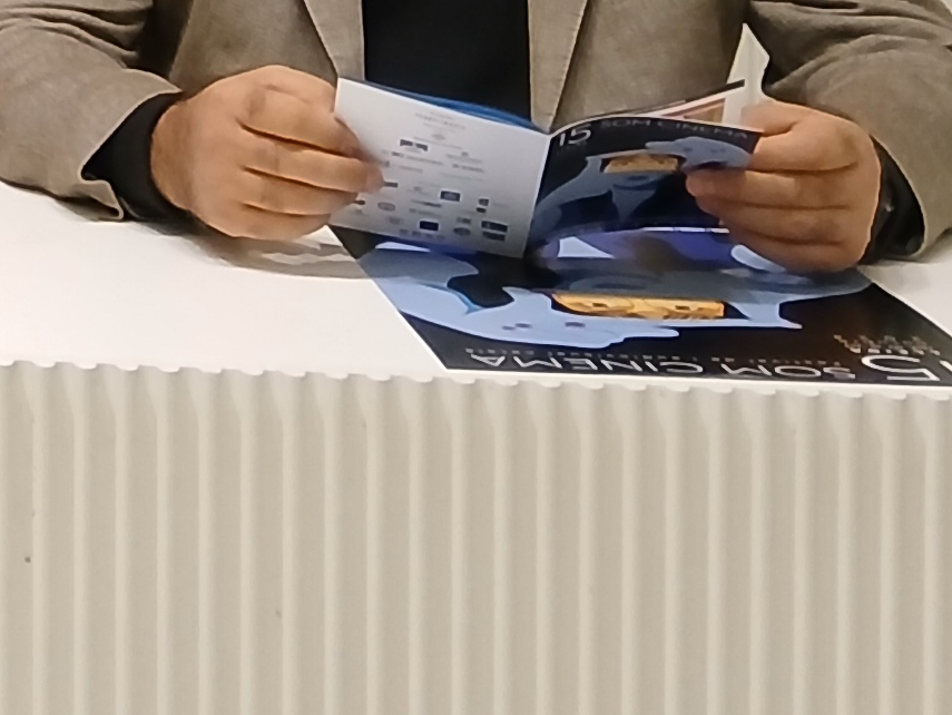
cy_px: -603
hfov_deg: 13.6
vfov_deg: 11.1
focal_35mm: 124
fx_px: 3412
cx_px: -940
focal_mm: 3.98
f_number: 1.8
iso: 200
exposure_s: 1/50
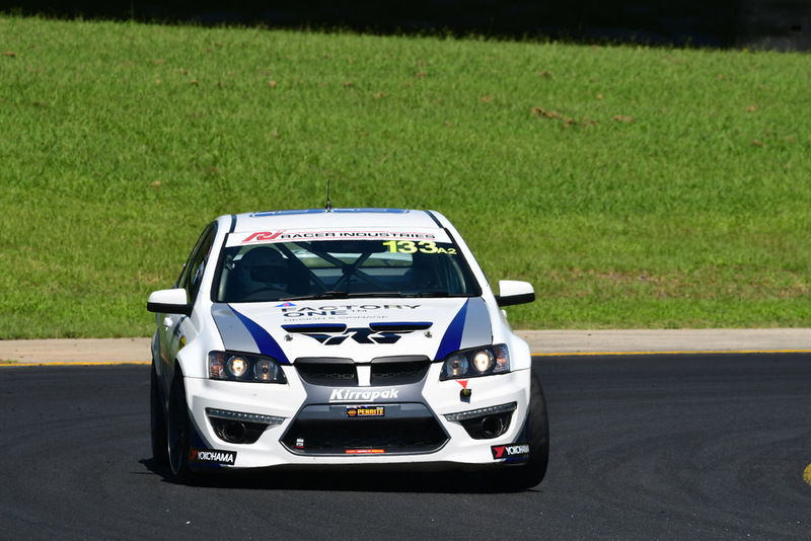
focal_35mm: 480
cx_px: 406
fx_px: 10817
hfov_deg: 4.3
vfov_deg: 2.9
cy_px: 270
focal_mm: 320
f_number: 11
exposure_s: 1/640
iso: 320
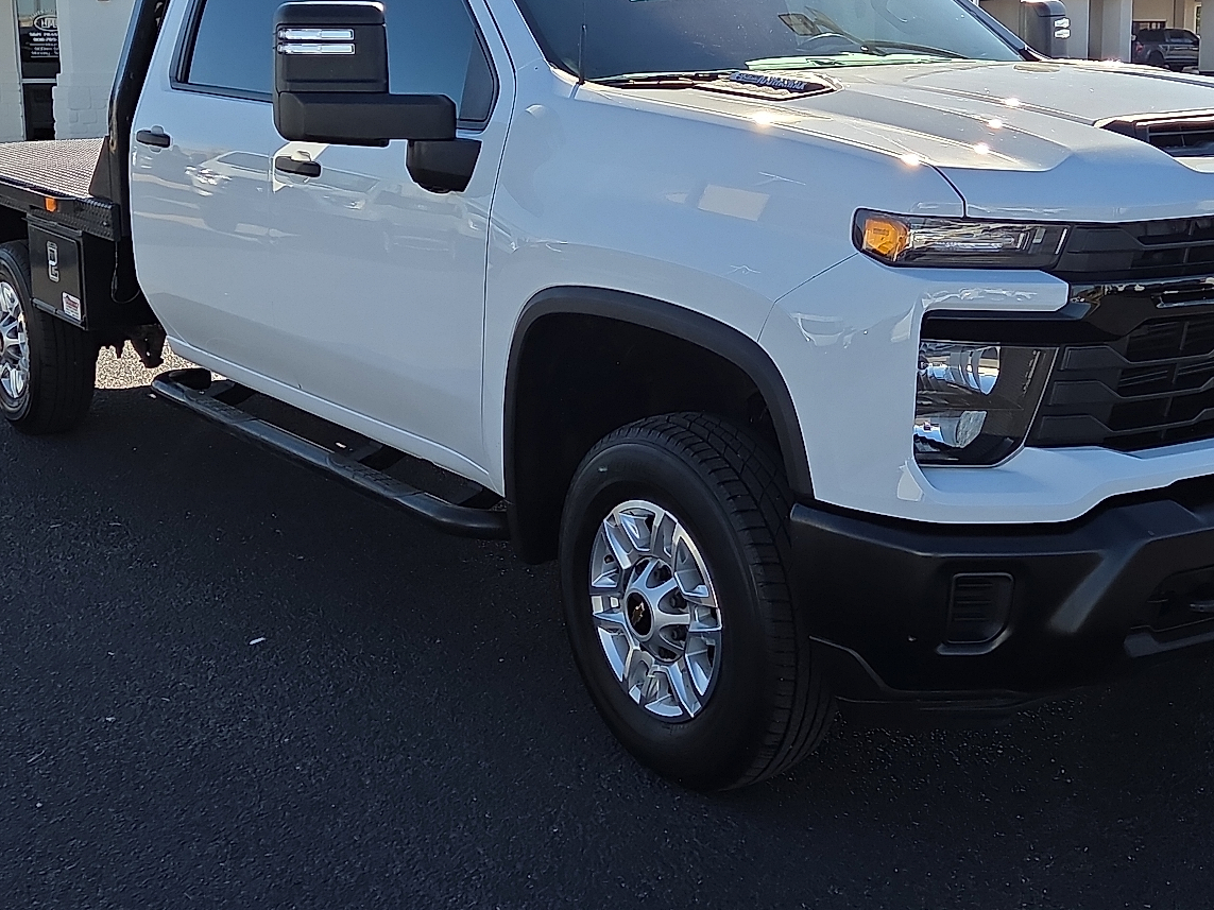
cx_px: 700
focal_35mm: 49
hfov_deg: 38.8
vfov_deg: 29.5
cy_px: 298
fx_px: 1718
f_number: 1.8
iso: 25
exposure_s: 1/1667
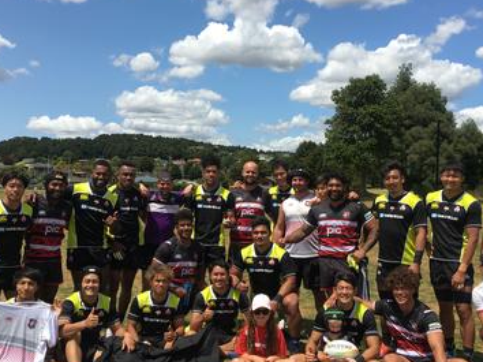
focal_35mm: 41
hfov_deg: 45.8
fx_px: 572
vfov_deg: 35.1
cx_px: 236
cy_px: 193
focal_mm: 4.15
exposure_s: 1/1603
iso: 25
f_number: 2.2
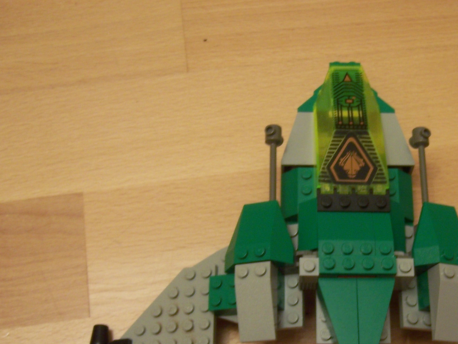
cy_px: 255
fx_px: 728
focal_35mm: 55
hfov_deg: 34.3
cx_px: 333
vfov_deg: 26.3
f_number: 2.8
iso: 160
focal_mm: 6.2
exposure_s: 1/15
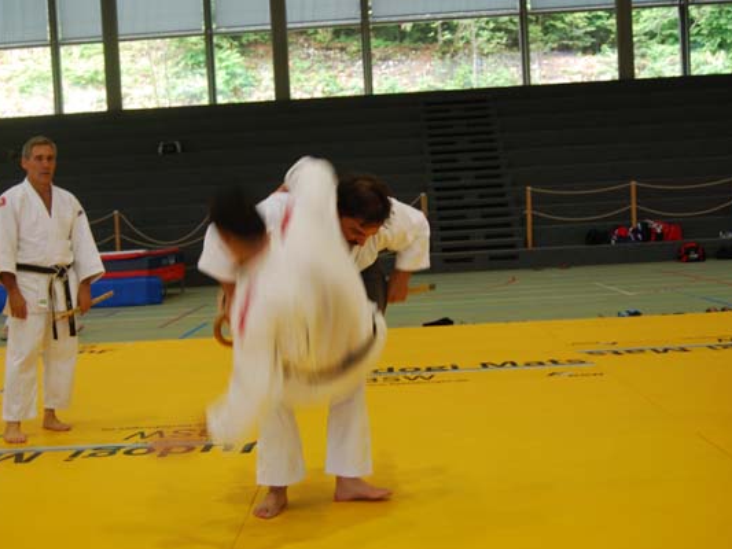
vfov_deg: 28.0
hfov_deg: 36.8
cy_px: 274
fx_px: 1100
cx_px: 327
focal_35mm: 52
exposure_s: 1/30
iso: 250
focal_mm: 32
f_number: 4.5
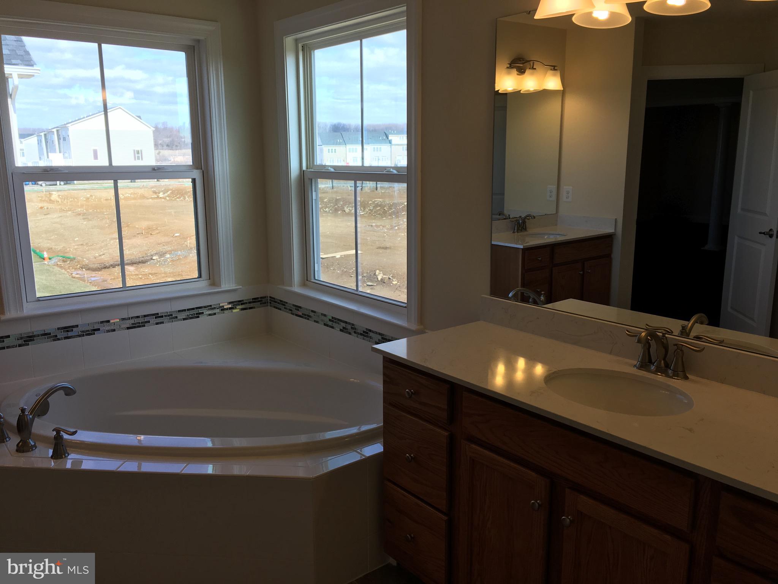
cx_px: 389
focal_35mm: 29
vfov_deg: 48.2
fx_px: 652
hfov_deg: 61.7
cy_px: 292
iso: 25
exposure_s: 1/204
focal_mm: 4.15
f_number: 2.2
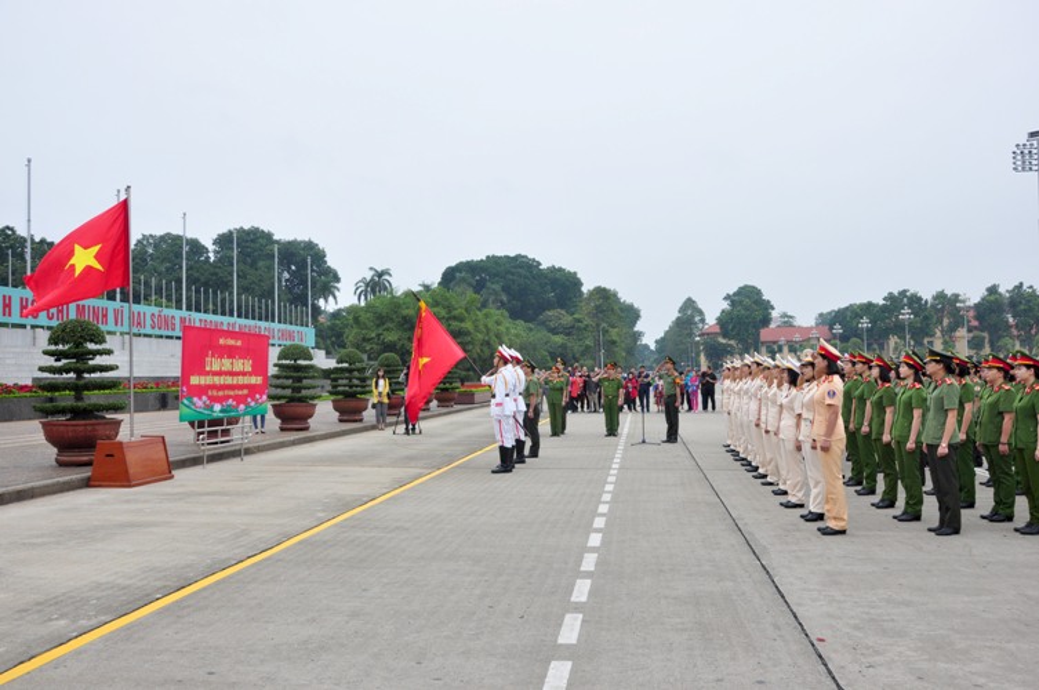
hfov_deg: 59.6
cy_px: 345
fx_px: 908
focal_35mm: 32
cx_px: 520
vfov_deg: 41.6
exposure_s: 1/125
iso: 500
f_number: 8
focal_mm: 21
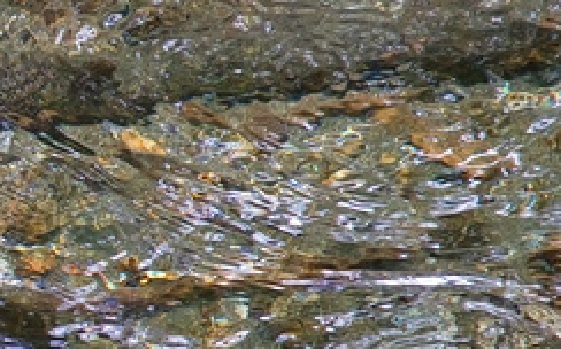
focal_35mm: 642
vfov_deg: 2.0
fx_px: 9807
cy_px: 305
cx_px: -614
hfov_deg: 3.2
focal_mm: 120
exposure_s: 1/250
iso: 1600
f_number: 4
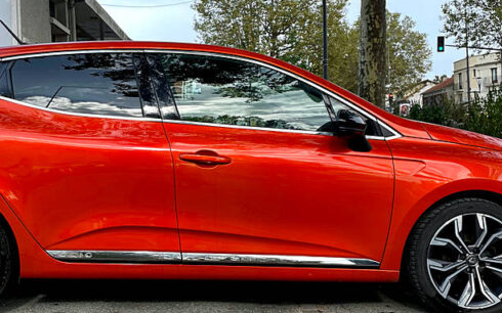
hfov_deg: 44.2
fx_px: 616
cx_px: 213
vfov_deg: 28.6
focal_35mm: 45
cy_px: 155
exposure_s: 1/500
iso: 32
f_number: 1.6
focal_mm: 4.2
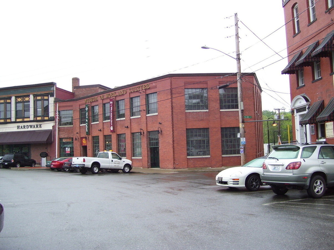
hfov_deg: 51.4
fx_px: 347
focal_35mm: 36
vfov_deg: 39.7
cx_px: 167
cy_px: 125
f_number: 2.7
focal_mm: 6
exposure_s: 1/125
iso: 80
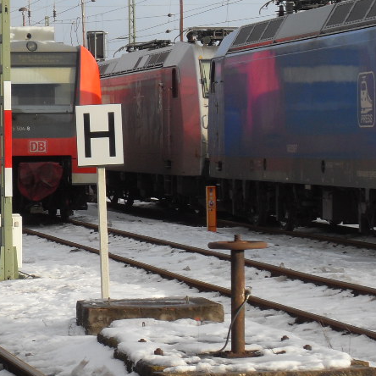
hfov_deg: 8.4
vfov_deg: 8.4
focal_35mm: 208
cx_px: 232
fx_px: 2556
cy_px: 141
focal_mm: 18.1
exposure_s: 1/250
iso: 80
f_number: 5.2
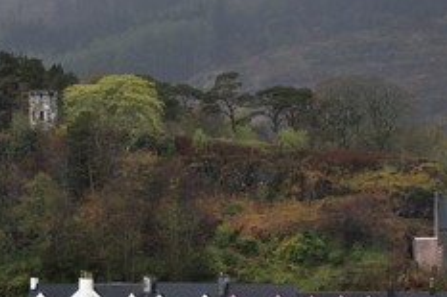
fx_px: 4479
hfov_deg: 5.7
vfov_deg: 3.8
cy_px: 232
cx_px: 232
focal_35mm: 361
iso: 200
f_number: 9
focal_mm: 200
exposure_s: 1/320
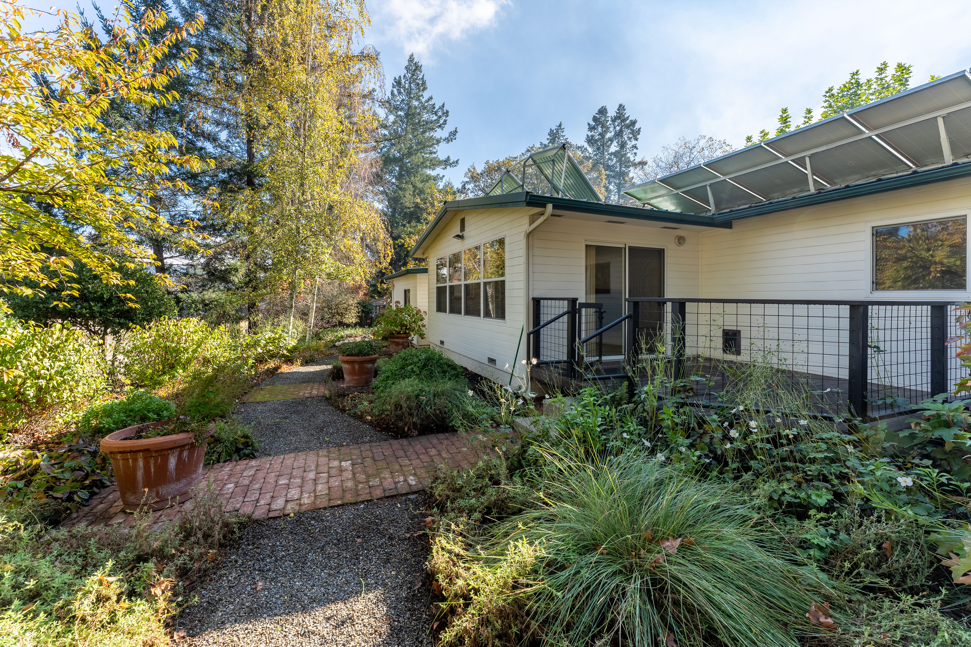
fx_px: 512
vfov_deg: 64.6
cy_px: 324
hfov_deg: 86.9
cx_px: 486
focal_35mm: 19
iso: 320
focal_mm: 19
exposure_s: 1/2000
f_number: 8
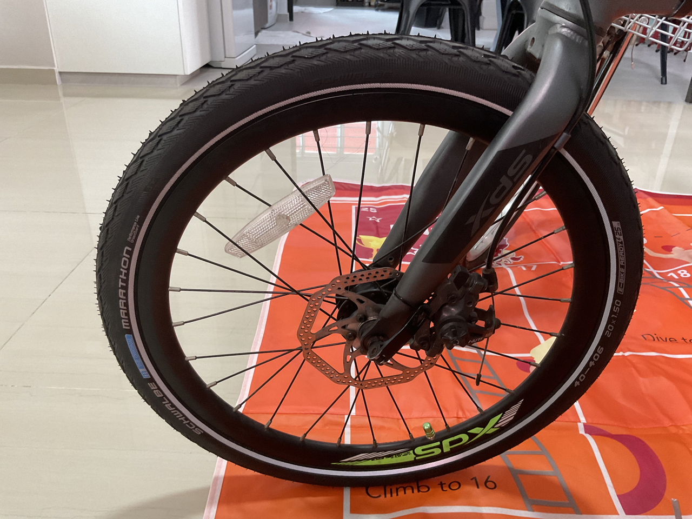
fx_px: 580
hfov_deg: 61.7
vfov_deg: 48.2
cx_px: 346
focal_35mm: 29
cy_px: 260
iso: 160
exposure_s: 1/50
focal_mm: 3
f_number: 1.8
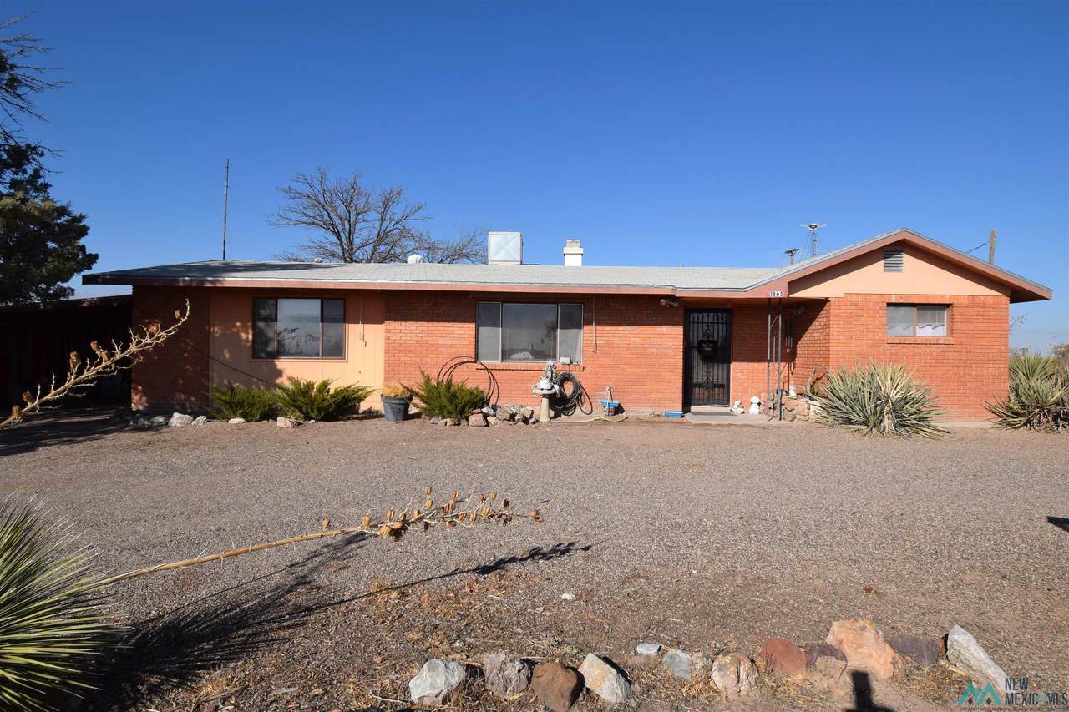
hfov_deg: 85.4
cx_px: 534
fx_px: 579
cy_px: 356
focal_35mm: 20
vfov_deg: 63.2
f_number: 11
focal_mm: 13
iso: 200
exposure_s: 1/500
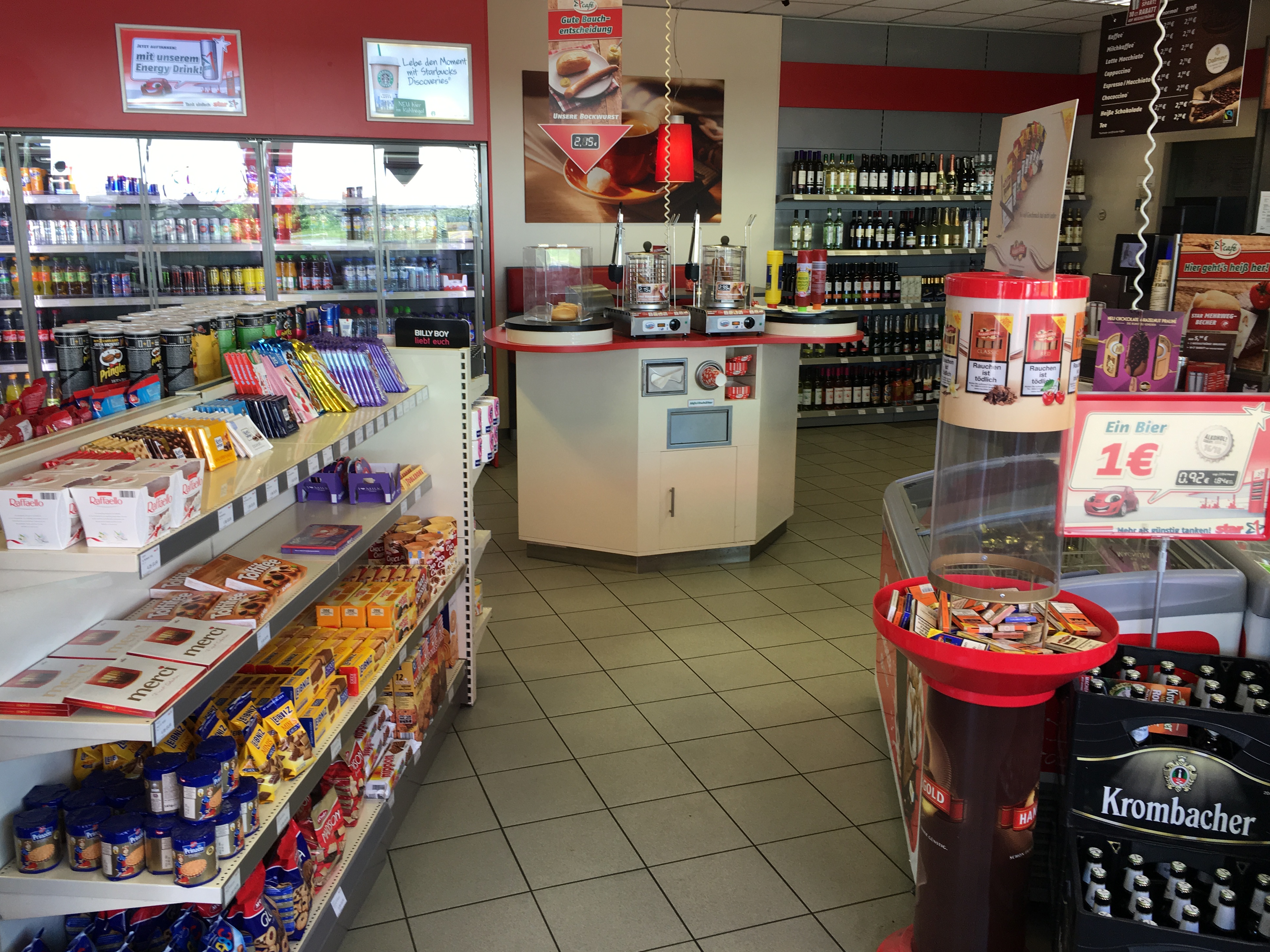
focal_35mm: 30
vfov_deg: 46.8
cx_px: 622
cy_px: 461
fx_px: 1101
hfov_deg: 60.0
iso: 32
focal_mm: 4.15
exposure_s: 1/50
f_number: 2.2
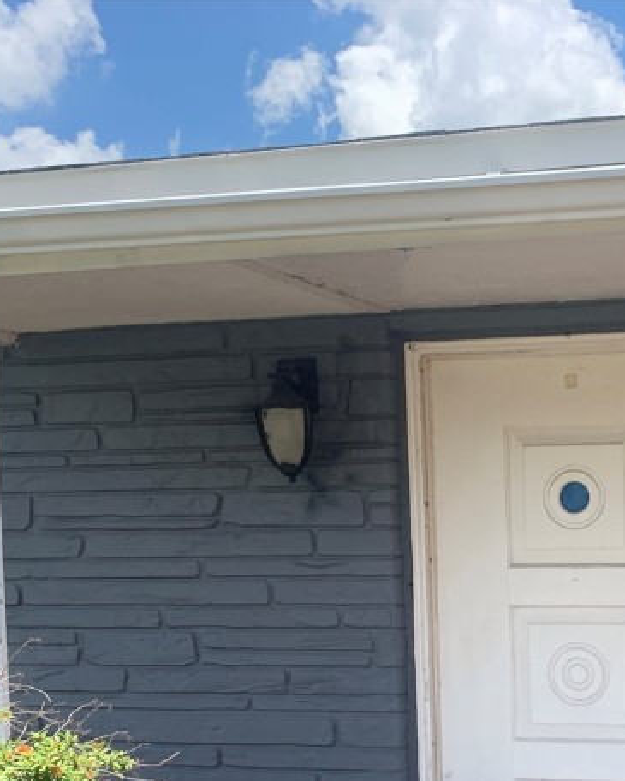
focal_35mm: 57
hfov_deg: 25.5
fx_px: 1318
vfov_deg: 31.9
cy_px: 654
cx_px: 610
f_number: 1.8
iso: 25
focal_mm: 4.25
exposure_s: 1/972
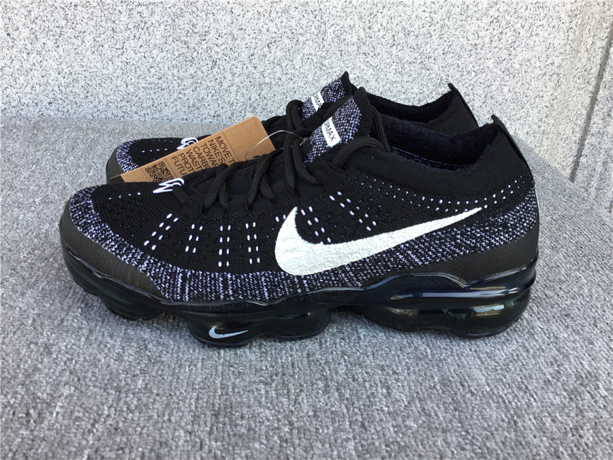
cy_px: 230
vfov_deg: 45.4
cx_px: 306
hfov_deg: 58.4
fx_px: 549
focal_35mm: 31
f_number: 2.4
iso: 32
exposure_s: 1/100
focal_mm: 3.3
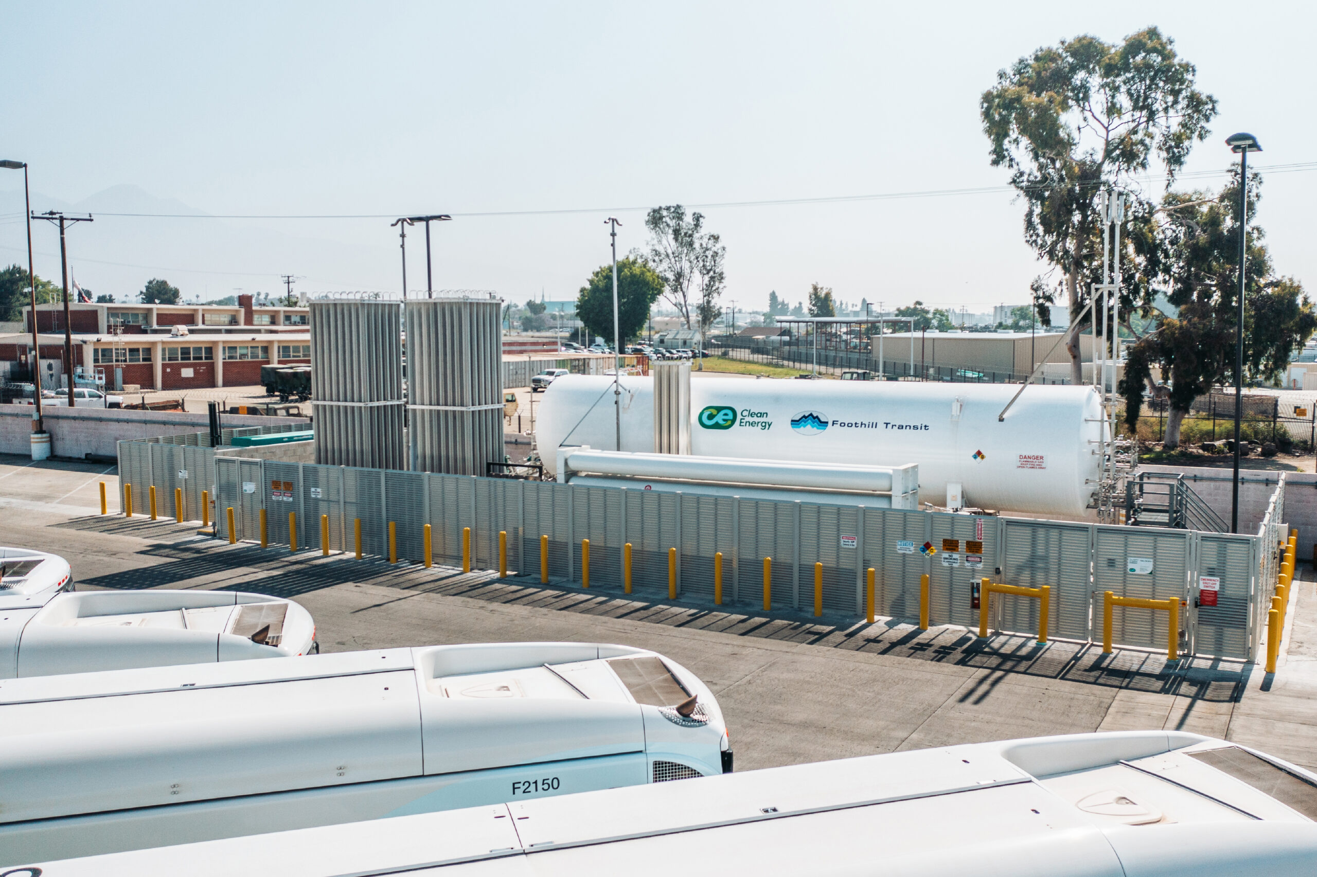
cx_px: 658
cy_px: 438
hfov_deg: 65.5
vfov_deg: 46.4
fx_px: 1024
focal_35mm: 28
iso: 100
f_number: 3.5
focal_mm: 10.26
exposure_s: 1/100
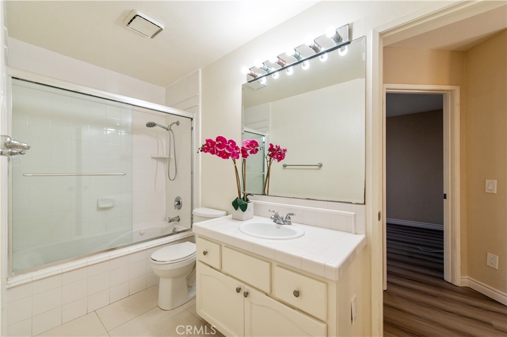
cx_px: 254
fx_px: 197
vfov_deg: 81.1
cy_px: 168
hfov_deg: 104.3
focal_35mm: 14
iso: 360
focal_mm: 14
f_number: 4
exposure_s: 1/250
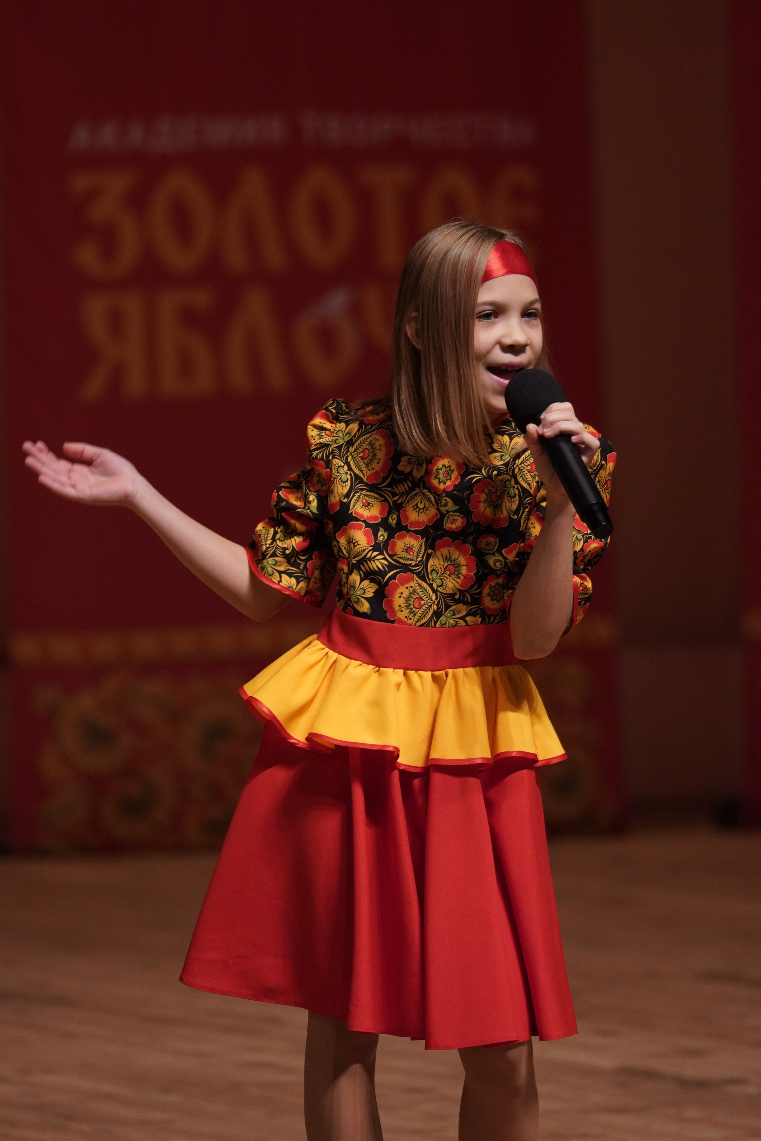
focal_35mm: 286
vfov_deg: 7.2
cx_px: 433
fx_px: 9069
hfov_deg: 4.8
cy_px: 473
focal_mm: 158
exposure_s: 1/400
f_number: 2.8
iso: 1250
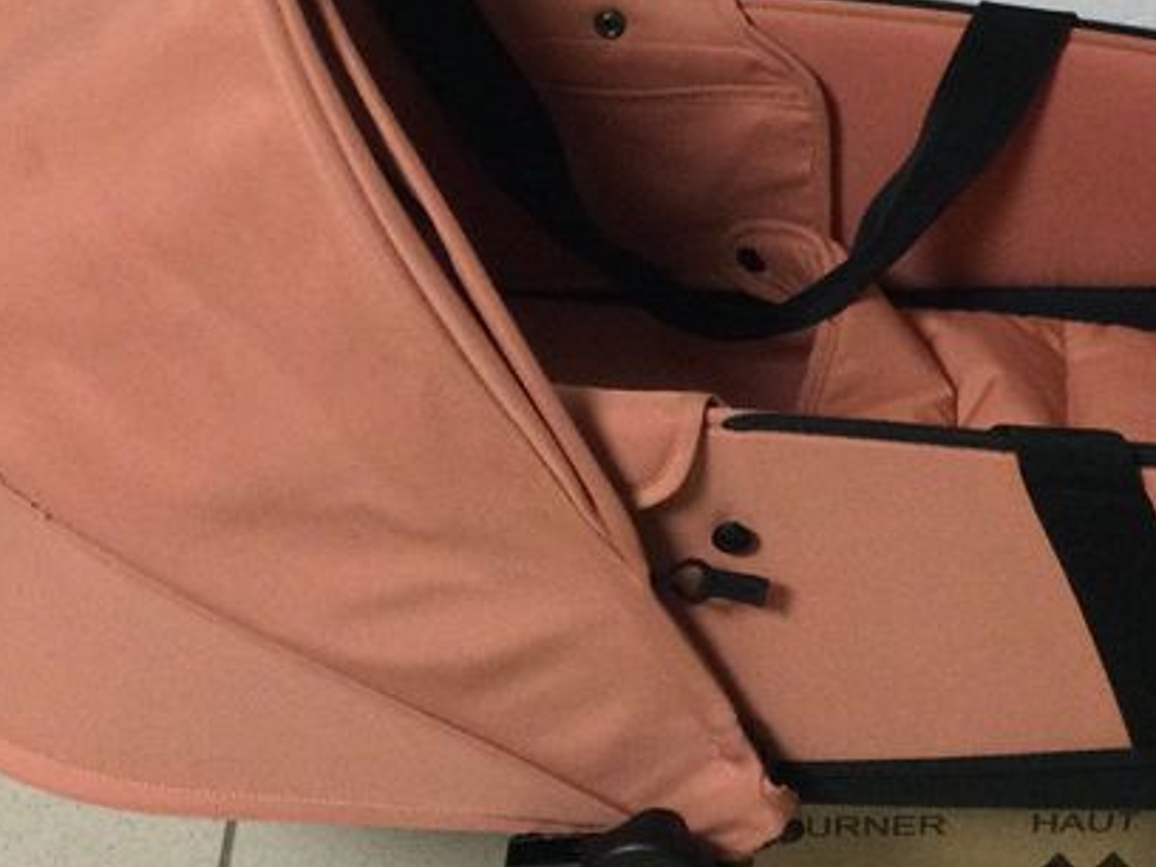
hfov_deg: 25.5
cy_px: 462
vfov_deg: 19.4
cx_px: 768
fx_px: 2538
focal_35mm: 76
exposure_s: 1/33
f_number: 2.4
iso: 250
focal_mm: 3.3
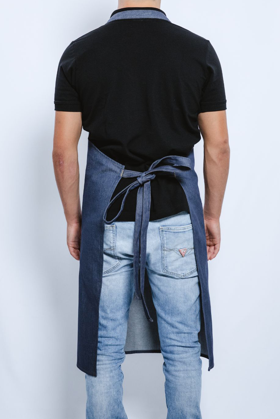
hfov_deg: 28.6
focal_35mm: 47
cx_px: 140
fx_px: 548
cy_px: 210
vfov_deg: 41.9
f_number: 2.8
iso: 500
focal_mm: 47
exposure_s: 1/200
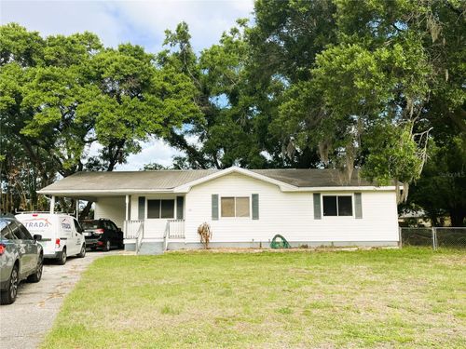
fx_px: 390
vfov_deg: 48.2
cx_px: 233
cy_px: 174
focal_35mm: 29
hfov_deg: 61.7
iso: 50
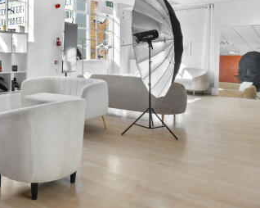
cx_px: 70
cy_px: 73
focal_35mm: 34
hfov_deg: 51.0
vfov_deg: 42.9
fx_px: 261
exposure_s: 1/50
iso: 100
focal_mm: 12
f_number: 9
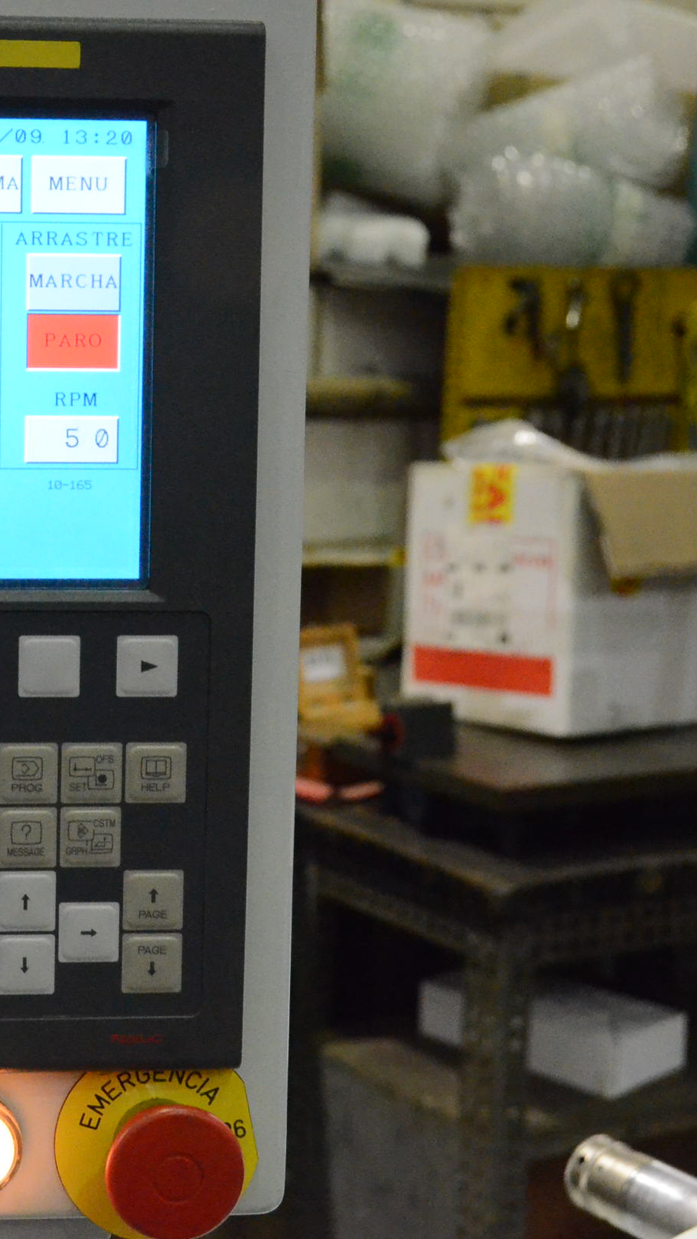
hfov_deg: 17.8
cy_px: 627
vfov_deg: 32.4
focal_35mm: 65
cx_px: -100
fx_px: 2128
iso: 6400
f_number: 6.3
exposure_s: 1/160
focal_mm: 27
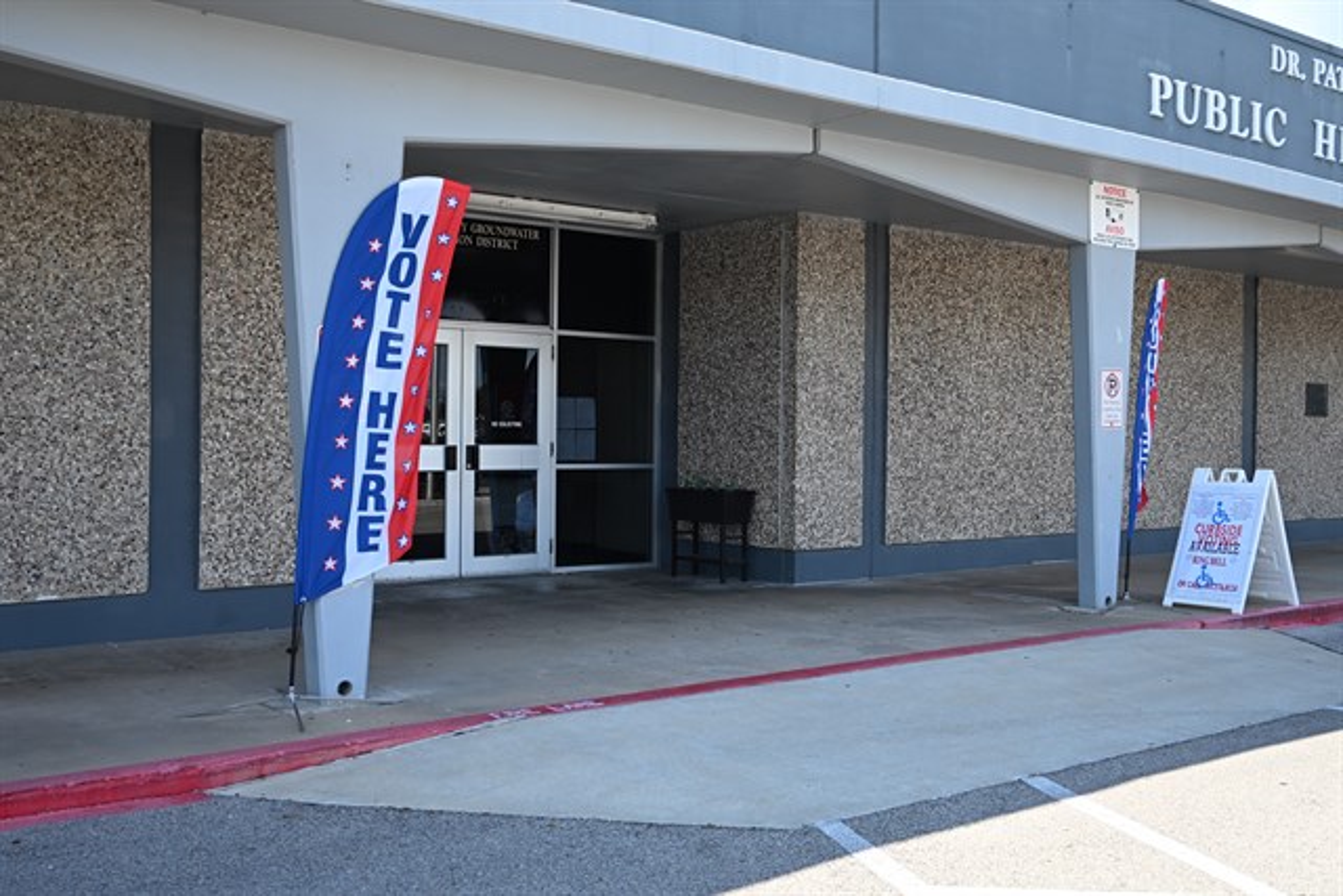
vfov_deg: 36.0
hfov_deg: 51.9
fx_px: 1381
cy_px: 448
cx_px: 672
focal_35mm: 37
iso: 320
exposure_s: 1/500
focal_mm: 37
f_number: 5.3
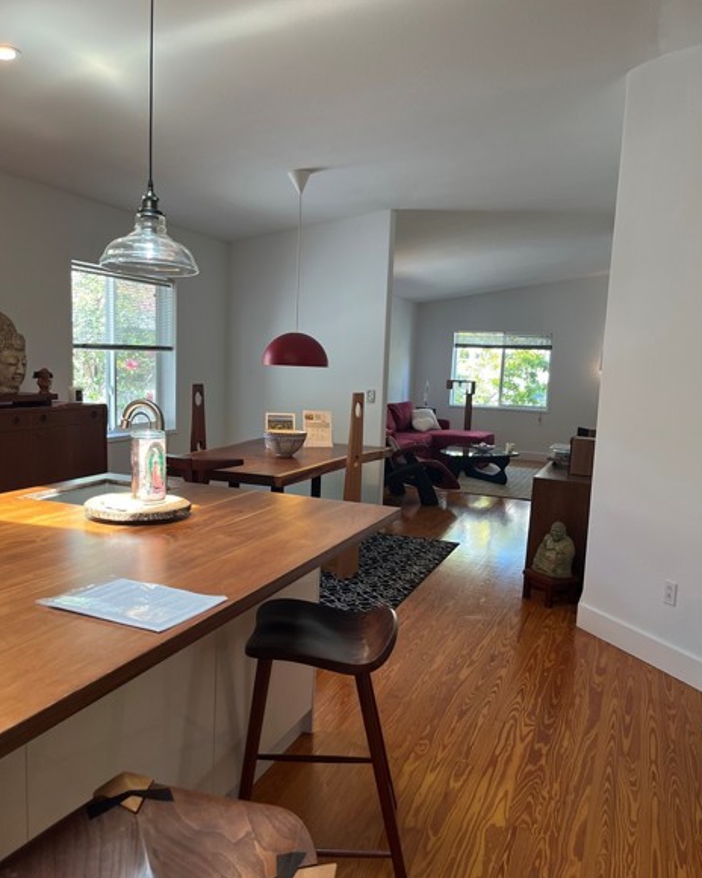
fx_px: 727
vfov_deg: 62.2
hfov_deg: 51.5
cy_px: 451
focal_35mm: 28
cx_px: 346
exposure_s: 1/120
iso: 125
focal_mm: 5.1
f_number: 1.6
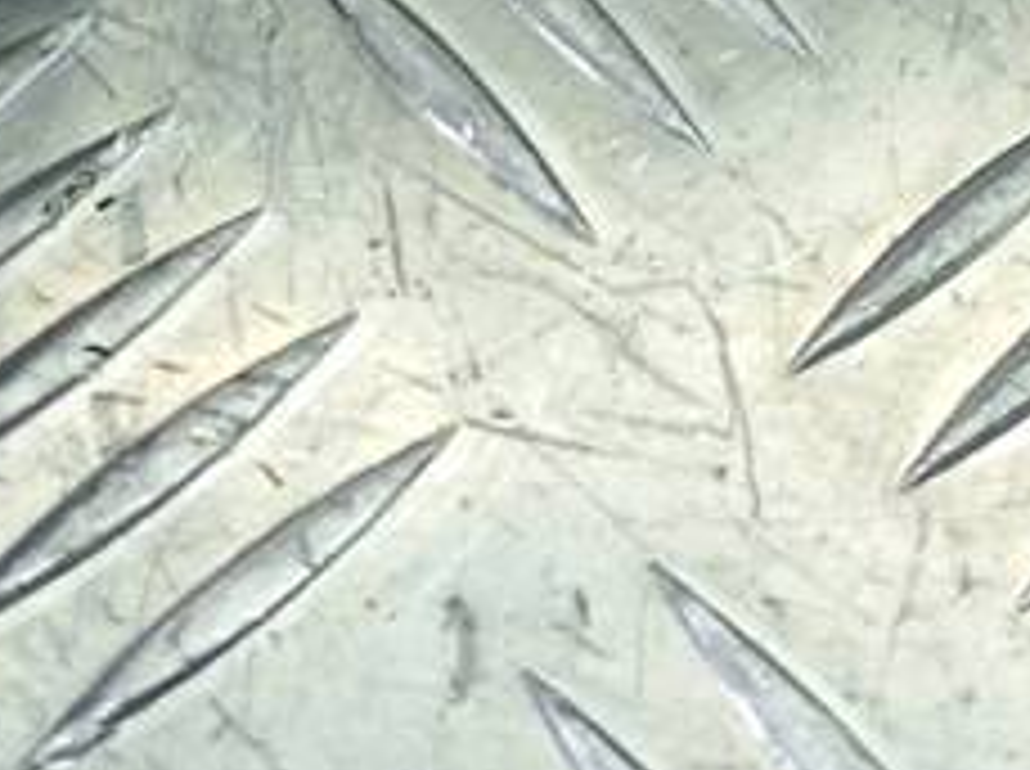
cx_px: 576
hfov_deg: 17.6
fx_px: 3327
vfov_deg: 11.5
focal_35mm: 112
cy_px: -887
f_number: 1.8
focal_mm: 4.6
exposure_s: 1/50
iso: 50
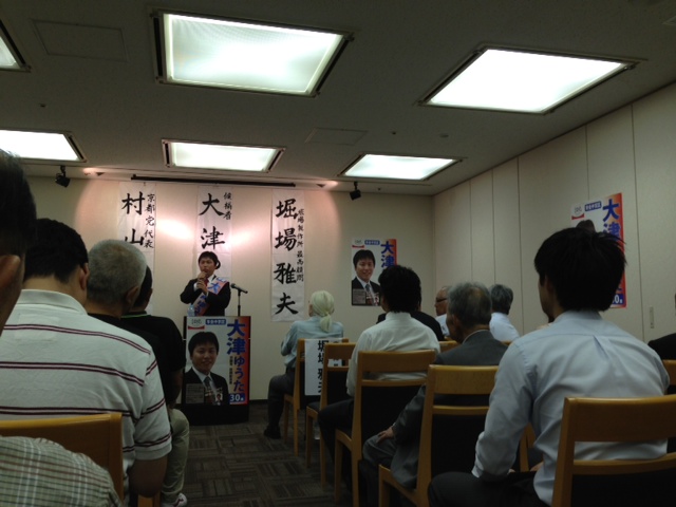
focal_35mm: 33
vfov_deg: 42.9
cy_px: 254
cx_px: 338
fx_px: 644
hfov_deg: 55.4
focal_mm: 4.13
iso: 50
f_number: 2.4
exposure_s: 1/40
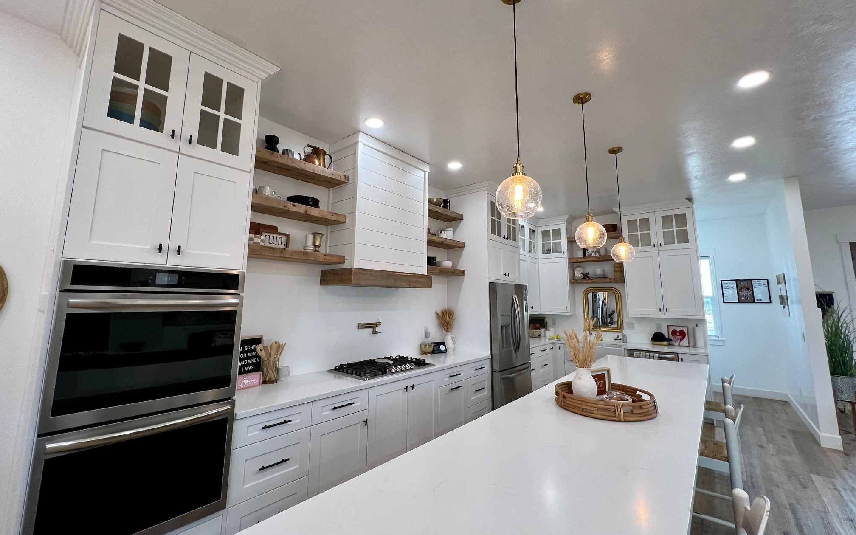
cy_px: 252
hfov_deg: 105.3
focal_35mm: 14
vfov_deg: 78.6
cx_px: 423
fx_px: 327
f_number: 1.8
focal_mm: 1.57
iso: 100
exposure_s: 1/120
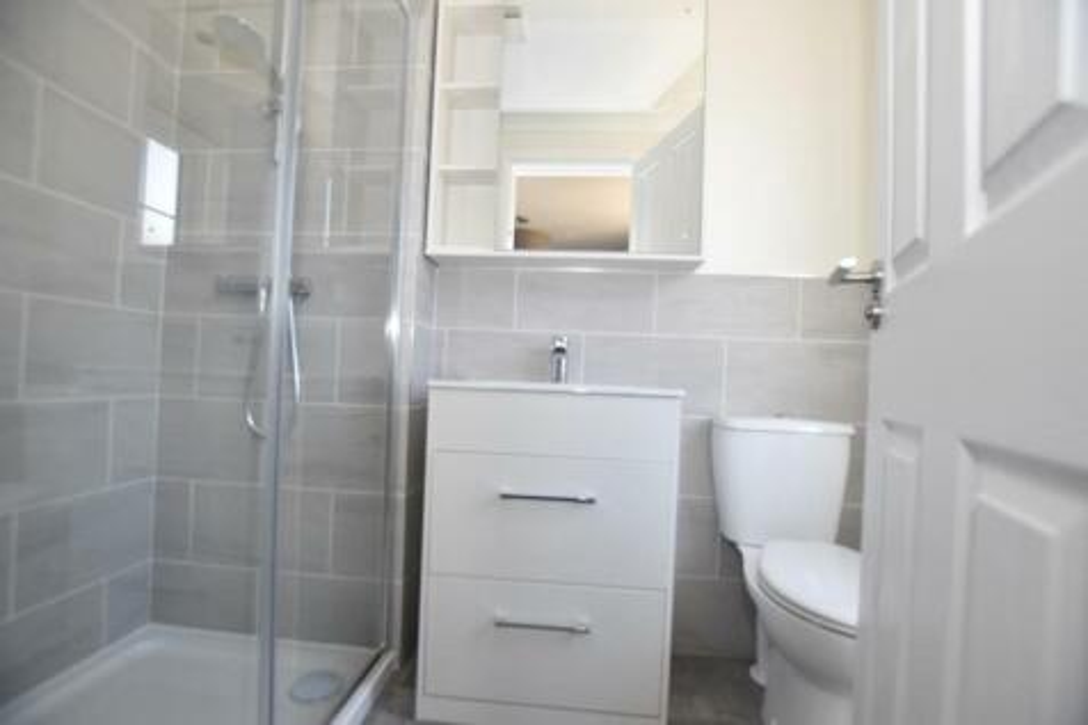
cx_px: 544
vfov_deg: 77.3
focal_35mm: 15
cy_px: 362
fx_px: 453
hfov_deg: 100.4
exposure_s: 1/250
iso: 800
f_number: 3.5
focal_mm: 10
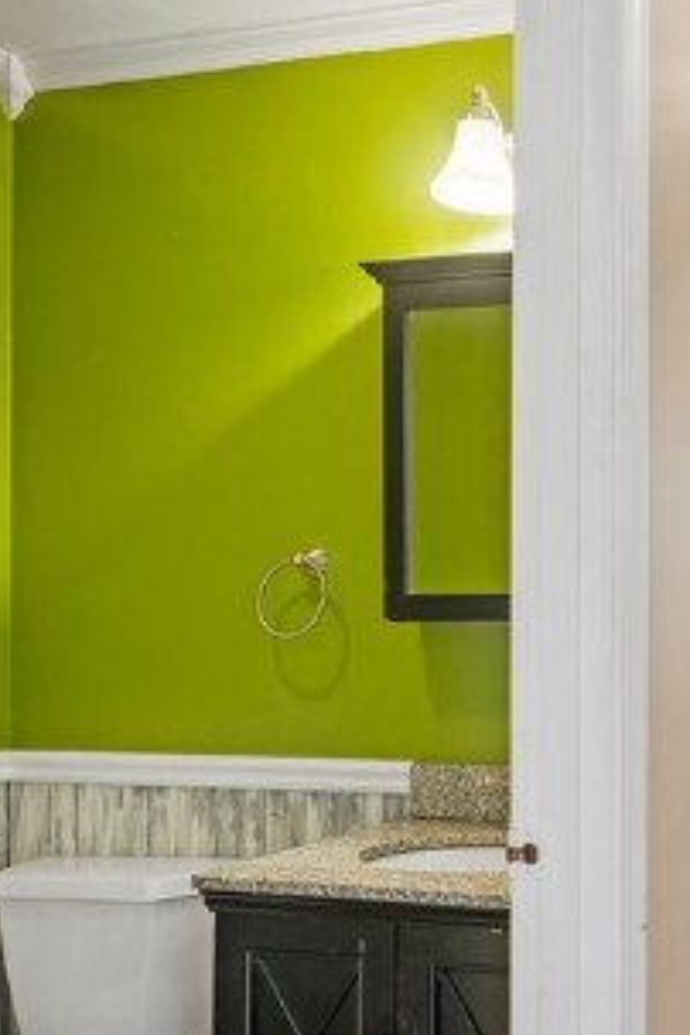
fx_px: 1129
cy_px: 588
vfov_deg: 49.1
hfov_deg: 29.2
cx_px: 833
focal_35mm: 39
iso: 250
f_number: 7.1
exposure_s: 1.3
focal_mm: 15.5
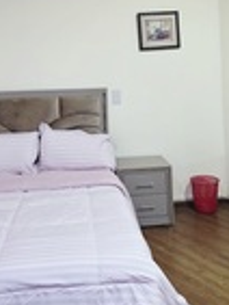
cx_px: 107
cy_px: 51
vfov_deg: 42.3
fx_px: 370
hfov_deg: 34.4
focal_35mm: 42
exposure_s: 1/50.3
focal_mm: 2.2
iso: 400
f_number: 1.9
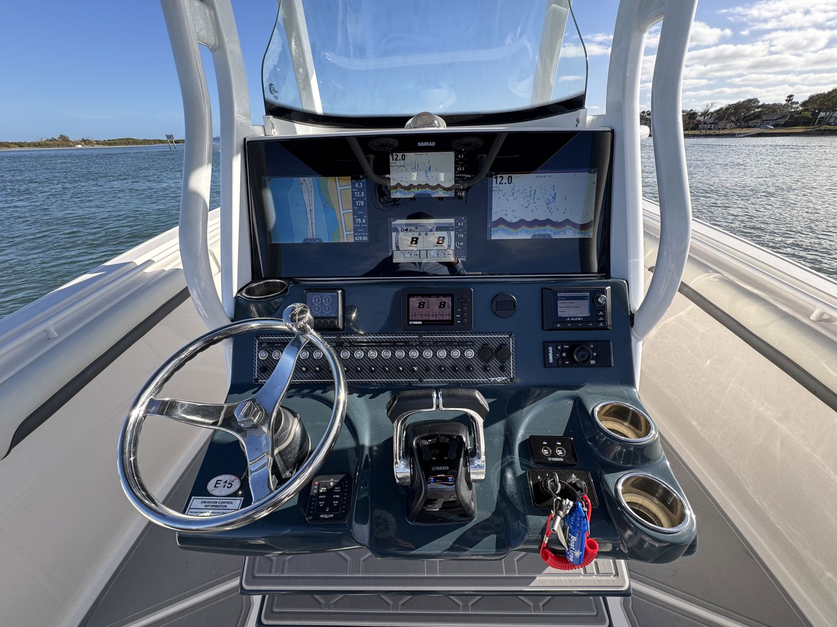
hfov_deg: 102.1
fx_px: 339
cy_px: 314
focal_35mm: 14
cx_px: 418
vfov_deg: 85.7
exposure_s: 1/397
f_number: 2.2
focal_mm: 2.22
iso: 40
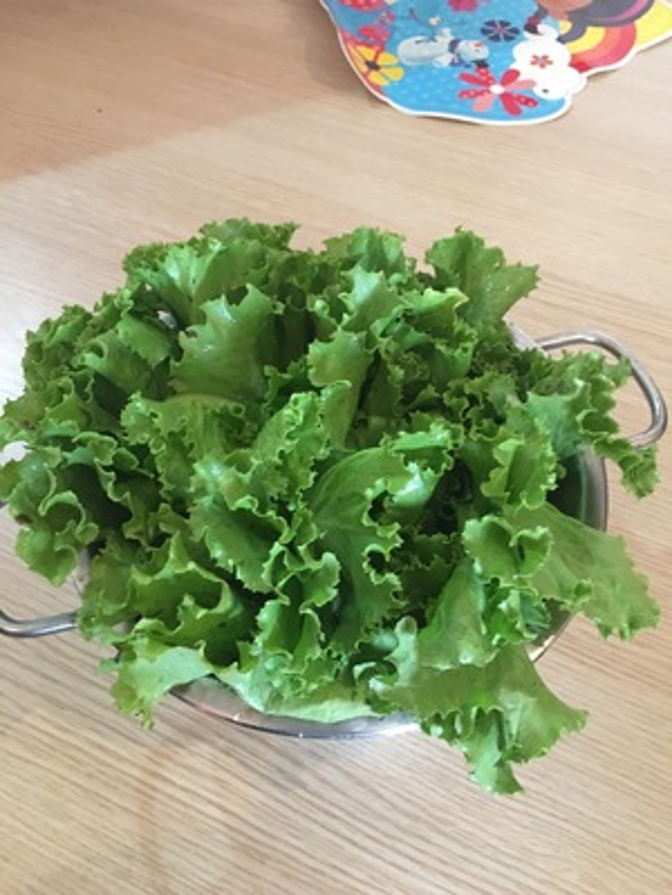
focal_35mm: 29
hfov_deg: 48.2
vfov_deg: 61.7
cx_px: 336
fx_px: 751
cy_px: 448
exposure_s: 1/17
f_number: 2.2
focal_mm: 4.15
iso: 400
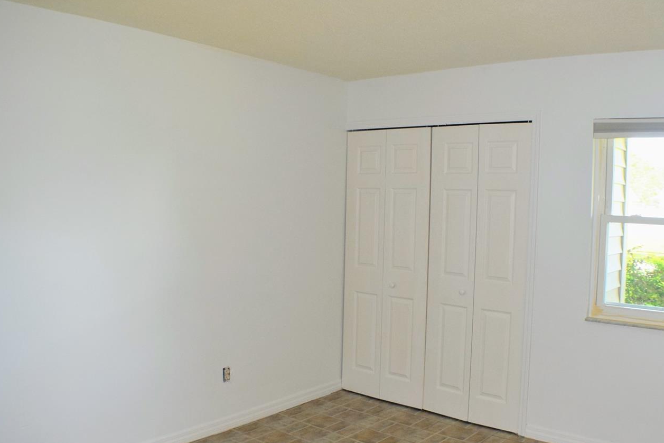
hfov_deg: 46.2
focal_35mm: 42
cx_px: 391
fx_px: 775
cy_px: 233
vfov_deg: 31.9
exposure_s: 1/125
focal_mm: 22
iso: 720
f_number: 5.6
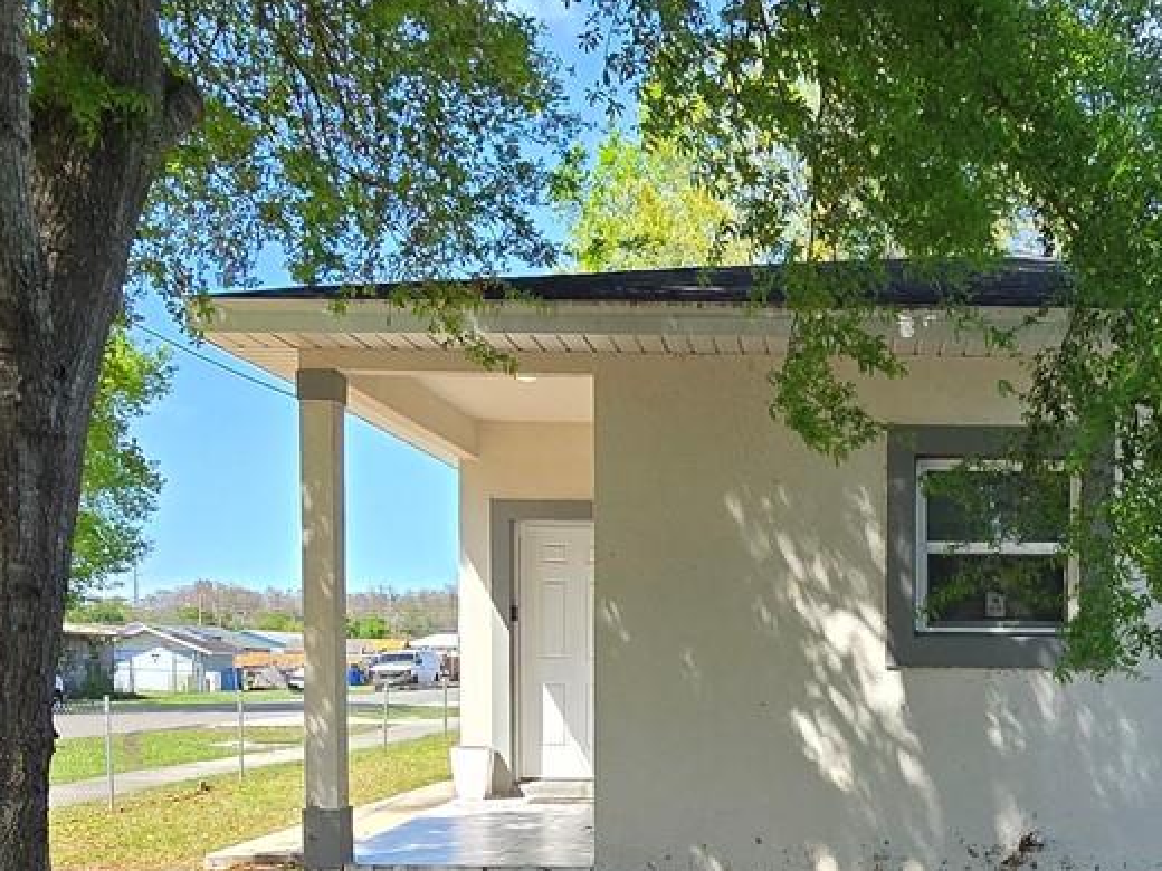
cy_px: 755
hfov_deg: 45.1
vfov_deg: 34.3
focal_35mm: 40
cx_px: 876
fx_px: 1343
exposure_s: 1/694
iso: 50
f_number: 2.2
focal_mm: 2.2
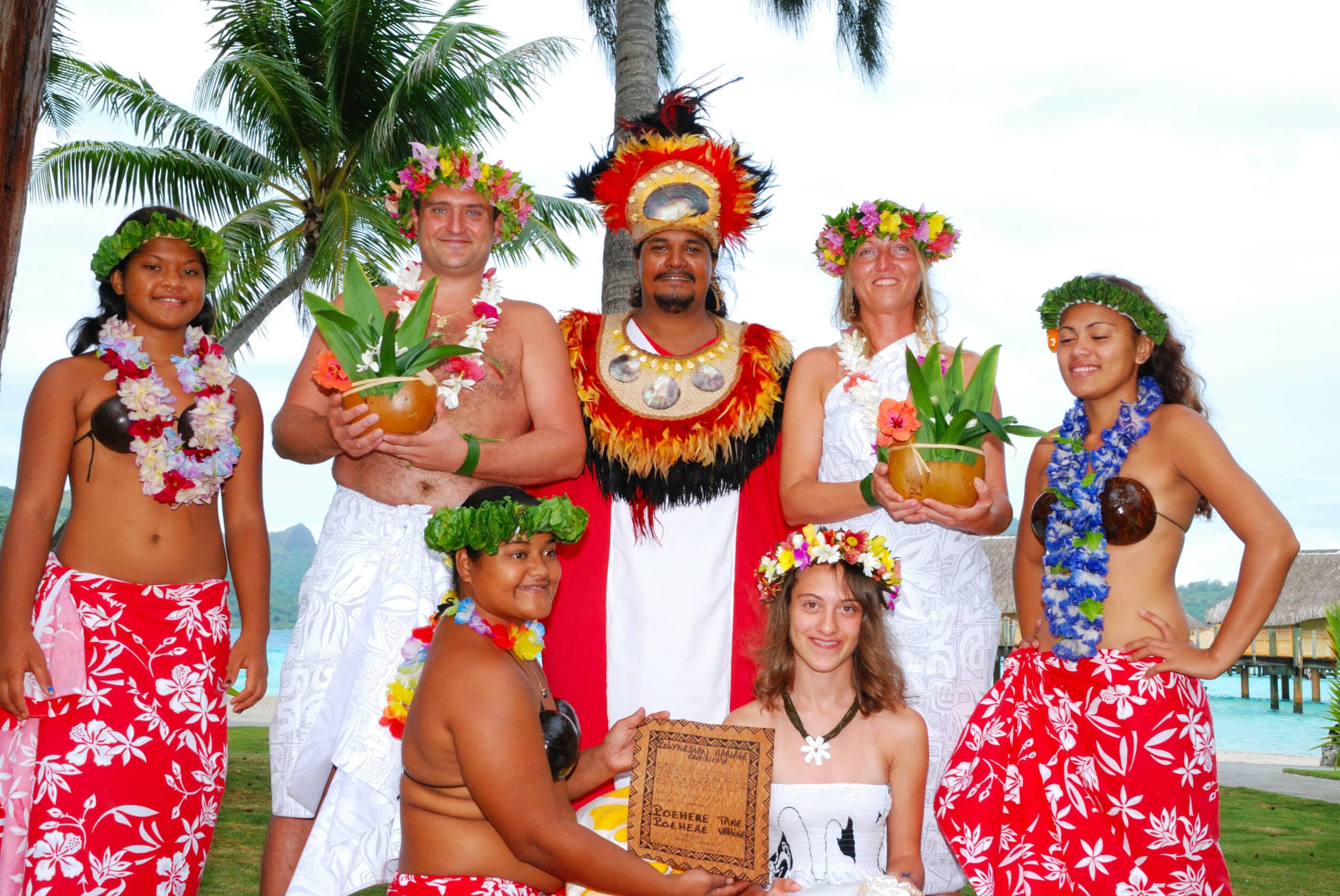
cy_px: 444
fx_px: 1435
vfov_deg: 34.7
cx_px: 686
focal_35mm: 39
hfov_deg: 50.0
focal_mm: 25
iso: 800
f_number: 20
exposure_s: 1/160
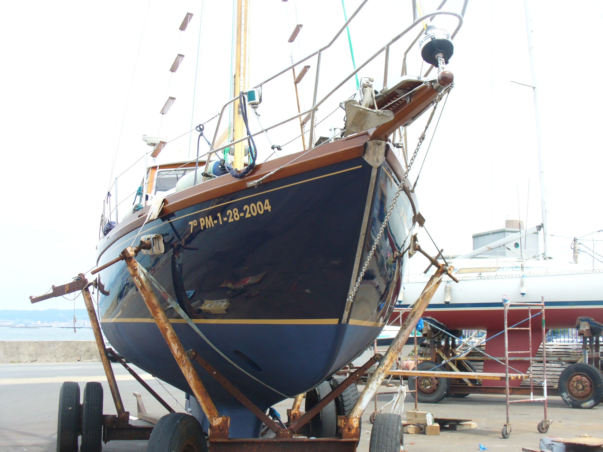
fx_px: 836
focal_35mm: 48
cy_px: 226
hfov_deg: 39.7
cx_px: 302
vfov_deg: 30.3
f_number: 3
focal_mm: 7.9
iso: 80
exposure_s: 1/400
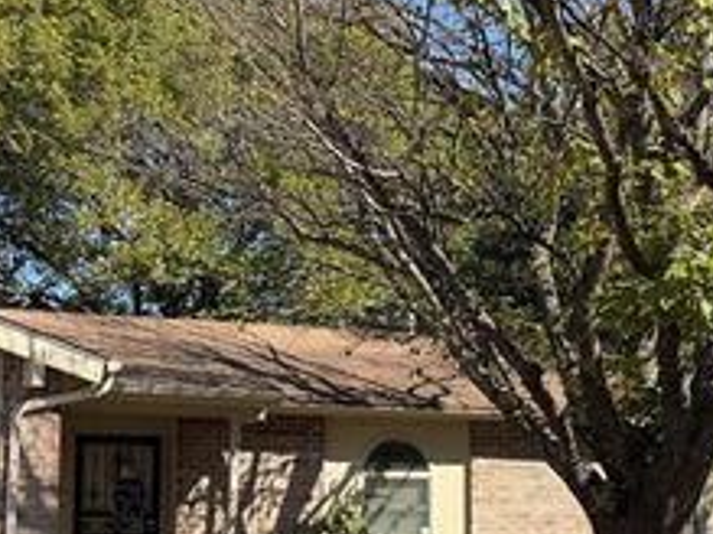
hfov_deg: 29.7
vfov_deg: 22.4
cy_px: 373
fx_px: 1338
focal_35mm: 65
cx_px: 264
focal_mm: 6.76
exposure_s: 1/3425
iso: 80
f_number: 1.78
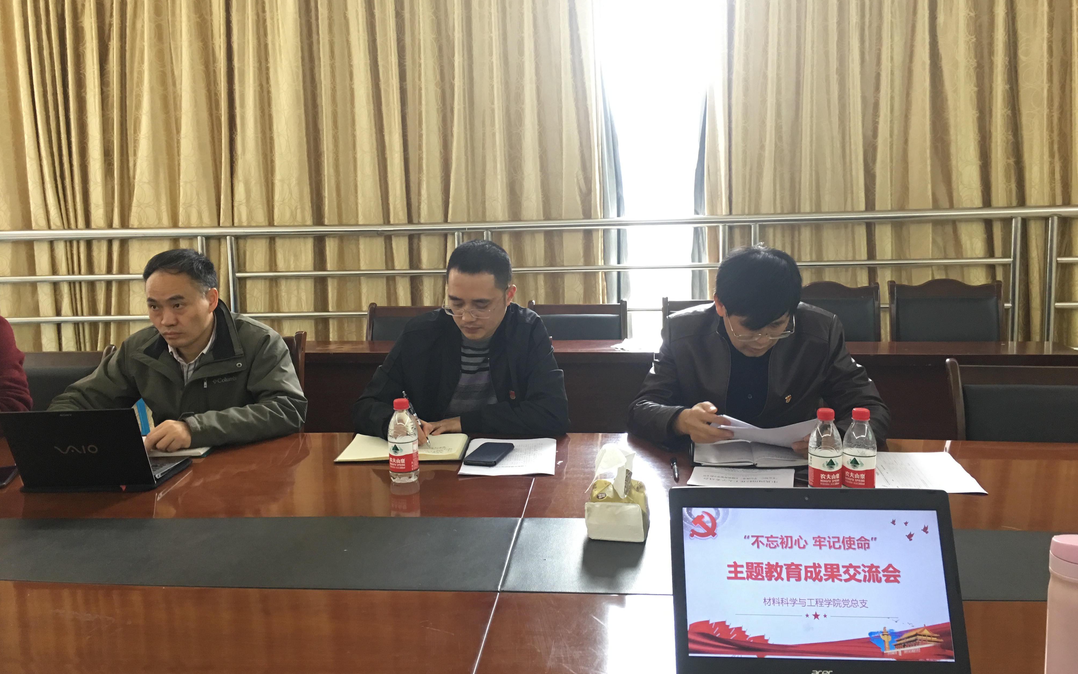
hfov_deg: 61.2
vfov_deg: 40.6
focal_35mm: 31
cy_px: 316
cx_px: 543
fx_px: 911
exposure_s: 1/17
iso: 80
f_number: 2.2
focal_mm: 4.15
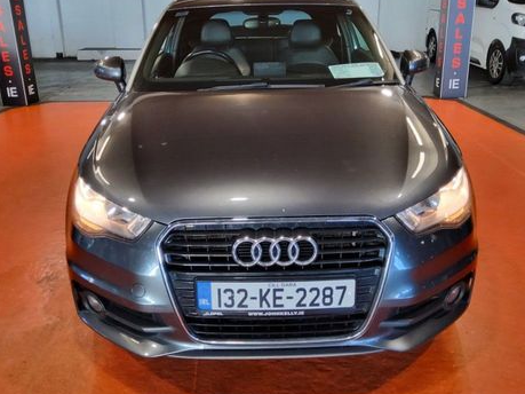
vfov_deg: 41.7
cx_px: 265
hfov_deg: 54.0
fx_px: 516
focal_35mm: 34
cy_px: 171
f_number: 2
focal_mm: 3.08
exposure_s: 1/100
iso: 250
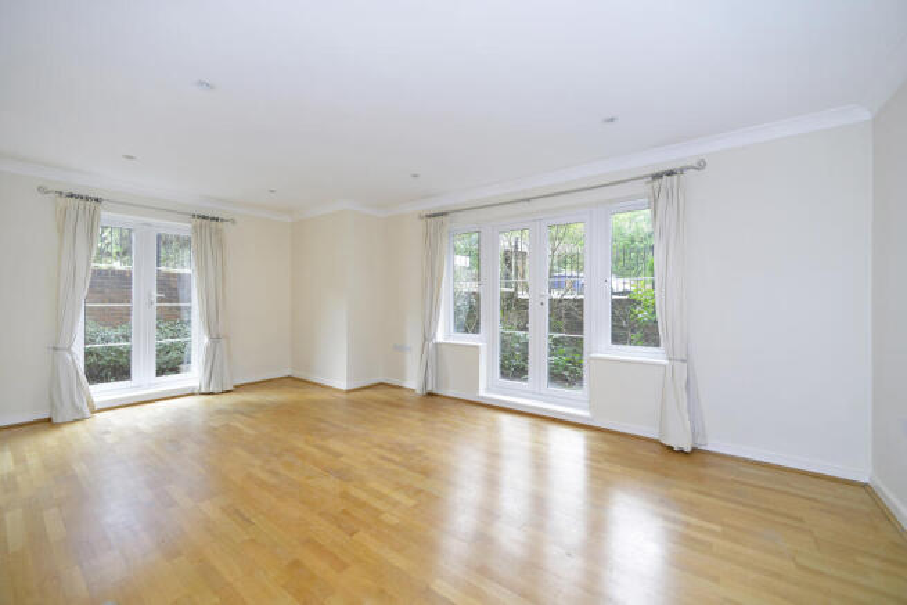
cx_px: 454
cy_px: 302
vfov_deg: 81.2
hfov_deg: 104.2
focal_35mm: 14
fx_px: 353
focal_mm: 14
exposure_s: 1/15
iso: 400
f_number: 7.1
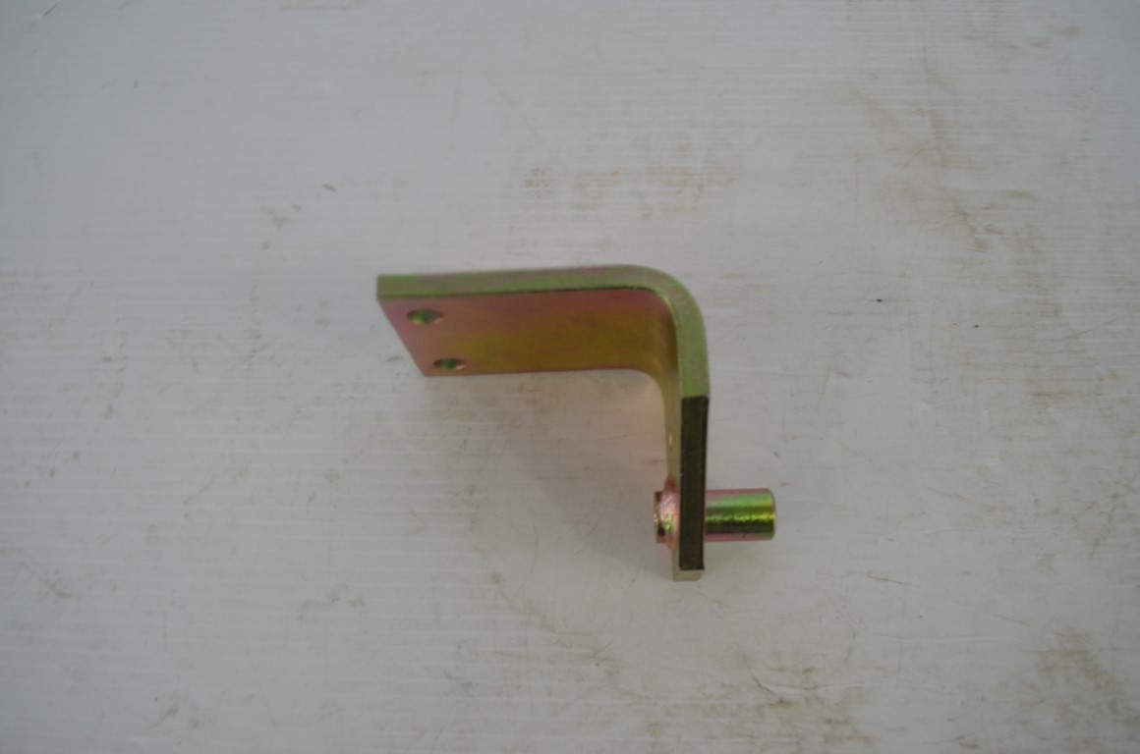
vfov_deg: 47.7
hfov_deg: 67.5
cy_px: 377
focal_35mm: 27
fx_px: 853
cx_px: 570
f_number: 4.5
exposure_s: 1/80
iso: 400
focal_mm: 18
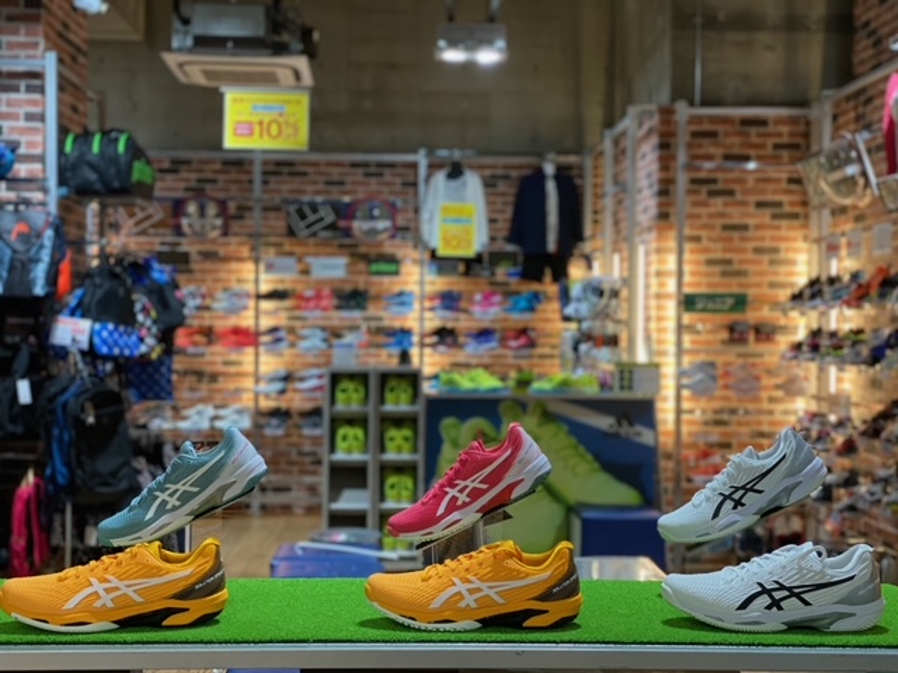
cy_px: 336
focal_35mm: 52
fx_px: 1349
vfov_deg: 28.0
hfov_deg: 36.8
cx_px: 449
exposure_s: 1/100
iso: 200
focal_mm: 6
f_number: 2
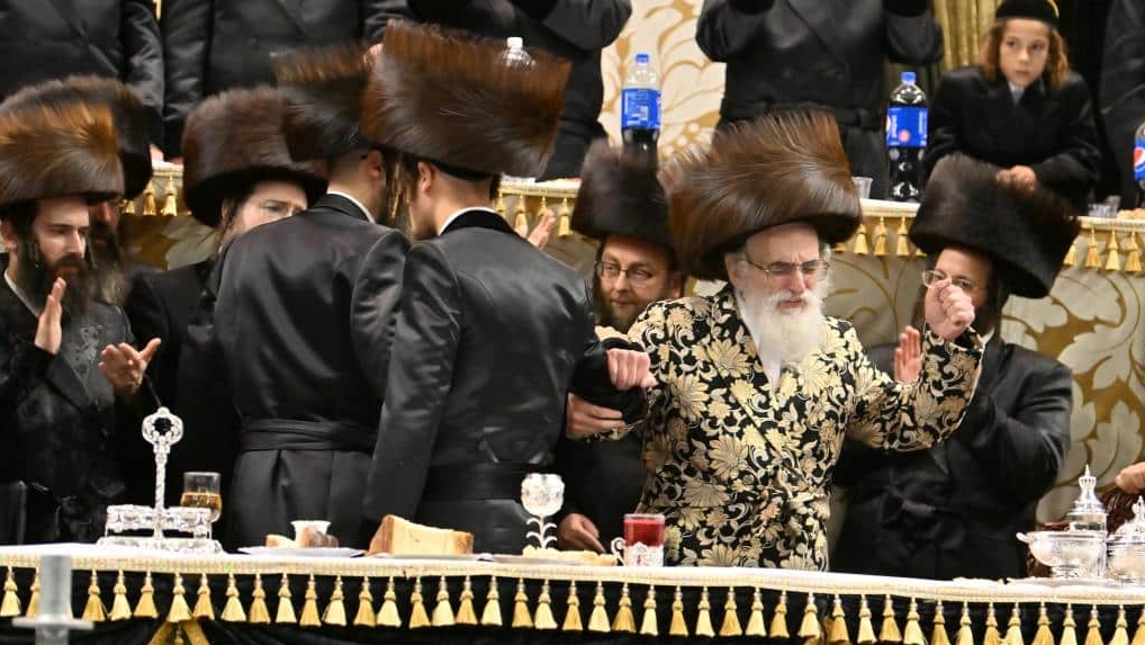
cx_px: 575
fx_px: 5982
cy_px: 303
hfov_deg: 10.9
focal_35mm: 197
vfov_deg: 6.2
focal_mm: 125
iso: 1000
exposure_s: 1/200
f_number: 2.8
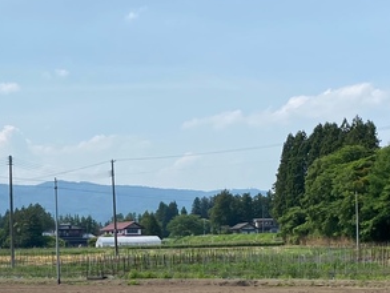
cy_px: 260
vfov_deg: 20.4
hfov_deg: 26.6
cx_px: 55
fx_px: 800
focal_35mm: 71
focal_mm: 4.25
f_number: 1.8
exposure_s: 1/4608
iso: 32
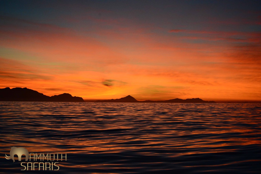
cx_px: 130
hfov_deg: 25.4
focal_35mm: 80
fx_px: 580
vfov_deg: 17.1
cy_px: 87
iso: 4000
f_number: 6.3
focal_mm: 80
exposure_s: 1/1250
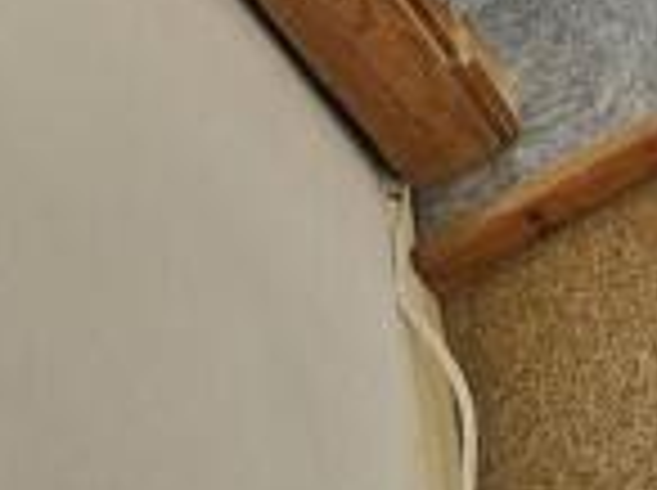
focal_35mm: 52
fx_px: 985
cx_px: 1258
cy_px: -416
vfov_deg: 19.7
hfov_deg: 20.6
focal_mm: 2.2
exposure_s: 1/50
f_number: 2.2
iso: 64
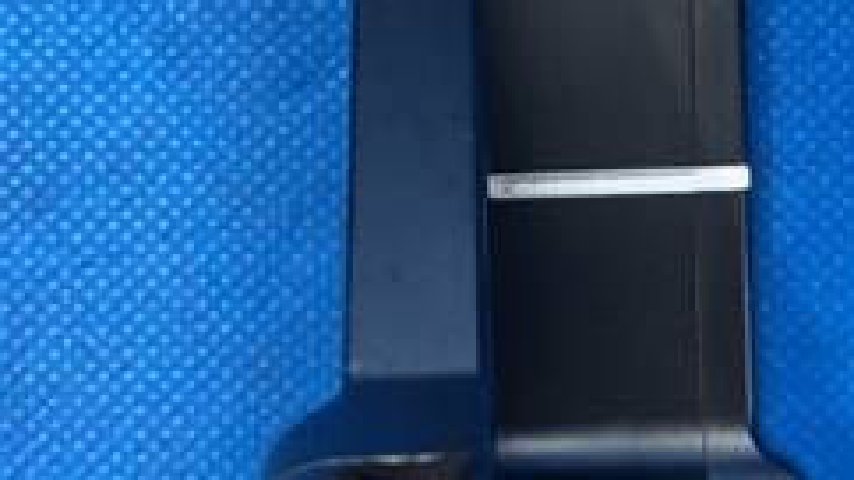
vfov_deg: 16.0
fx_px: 1698
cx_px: 589
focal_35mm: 75
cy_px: 141
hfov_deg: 28.0
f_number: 1.8
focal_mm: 4.25
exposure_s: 1/60
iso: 125
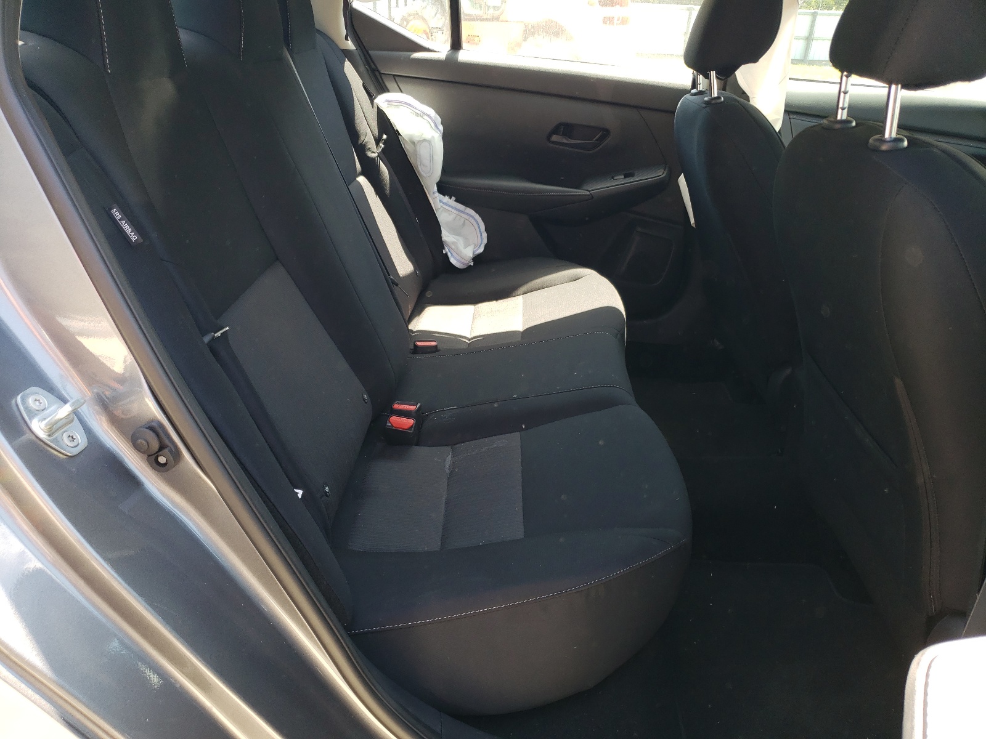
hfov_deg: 67.3
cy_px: 370
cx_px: 493
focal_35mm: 26
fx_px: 741
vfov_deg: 53.1
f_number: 1.5
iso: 50
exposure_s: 1/196
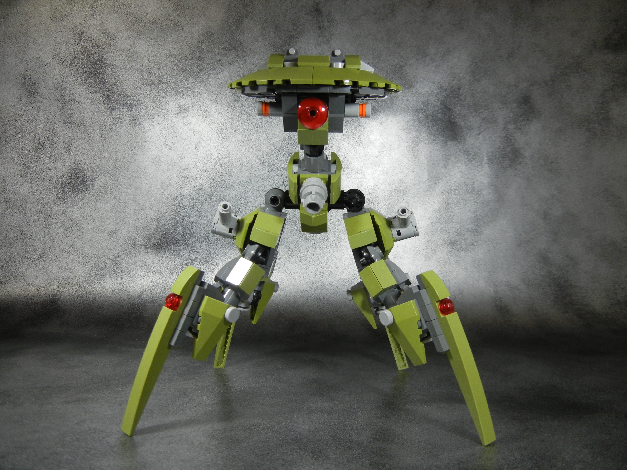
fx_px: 543
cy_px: 235
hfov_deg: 60.0
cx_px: 314
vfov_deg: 46.8
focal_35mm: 30
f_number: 3.5
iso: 400
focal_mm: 5.4
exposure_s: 1/81.7
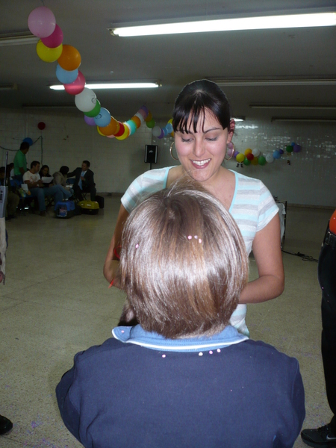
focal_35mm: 35
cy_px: 224
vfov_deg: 52.6
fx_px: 453
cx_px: 168
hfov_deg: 40.7
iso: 125
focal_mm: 5.8
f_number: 2.8
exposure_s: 1/30
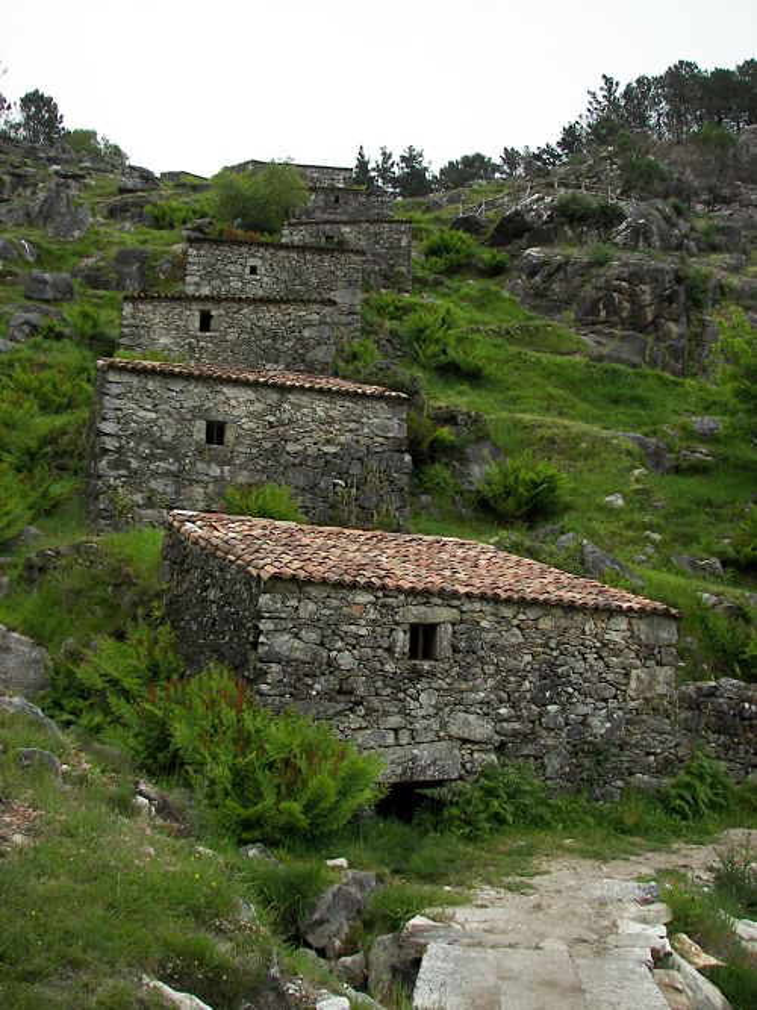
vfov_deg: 51.4
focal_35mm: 36
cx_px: 378
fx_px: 1050
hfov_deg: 39.6
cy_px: 505
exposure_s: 1/250
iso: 50
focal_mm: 6
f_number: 2.8
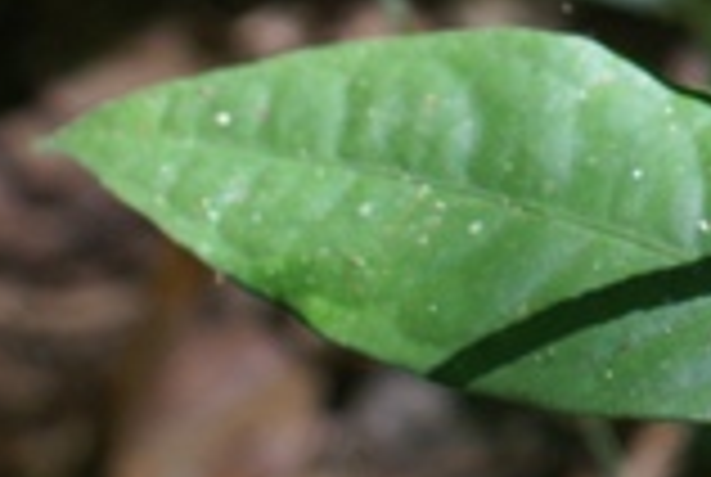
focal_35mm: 199
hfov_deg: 10.0
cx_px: 1112
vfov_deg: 6.9
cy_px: -158
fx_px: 3936
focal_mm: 35
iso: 250
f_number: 5.6
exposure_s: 1/60
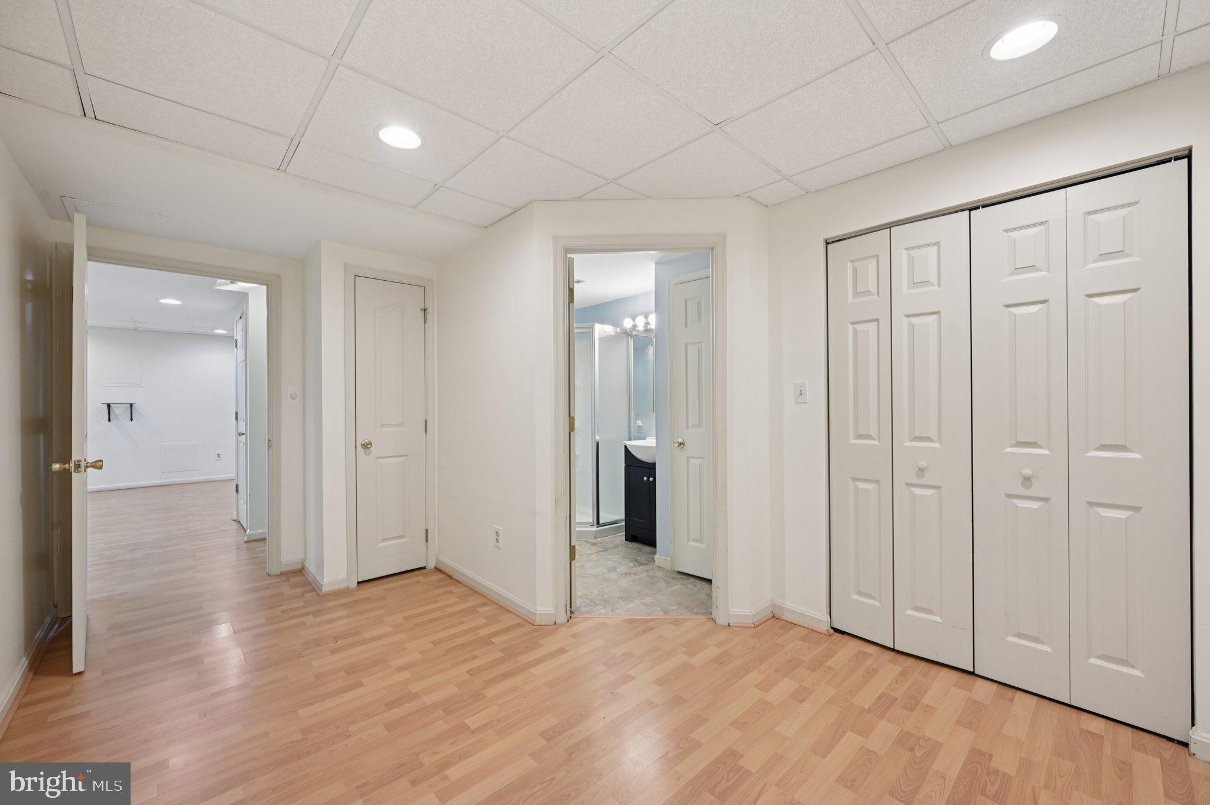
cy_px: 402
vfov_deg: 81.1
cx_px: 605
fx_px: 470
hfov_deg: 104.3
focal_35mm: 14
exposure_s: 1/15
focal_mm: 14
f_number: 8
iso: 360
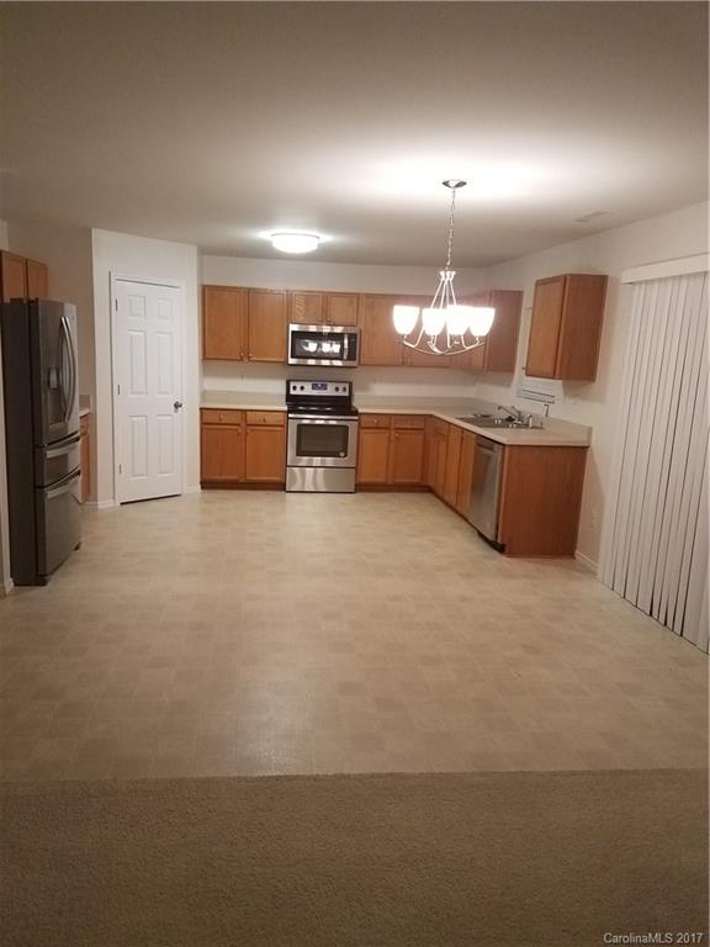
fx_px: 711
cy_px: 474
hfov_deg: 53.1
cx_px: 355
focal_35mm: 26
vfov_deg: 67.3
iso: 200
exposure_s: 1/60
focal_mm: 4.2
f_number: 1.7
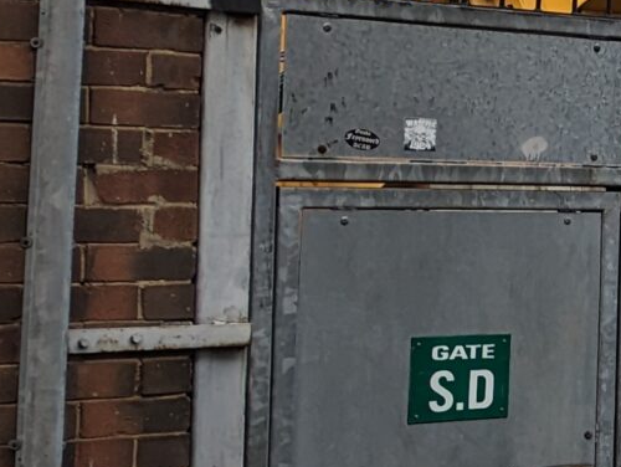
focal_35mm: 123
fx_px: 2209
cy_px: 52
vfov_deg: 12.0
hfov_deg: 12.7
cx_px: 1451
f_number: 1.85
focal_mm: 6.81
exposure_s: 1/651
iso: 46
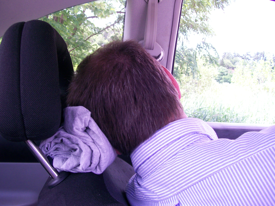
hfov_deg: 51.4
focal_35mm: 36
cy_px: 103
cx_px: 138
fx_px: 286
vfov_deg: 39.7
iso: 80
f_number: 2.7
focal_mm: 6
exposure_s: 1/120
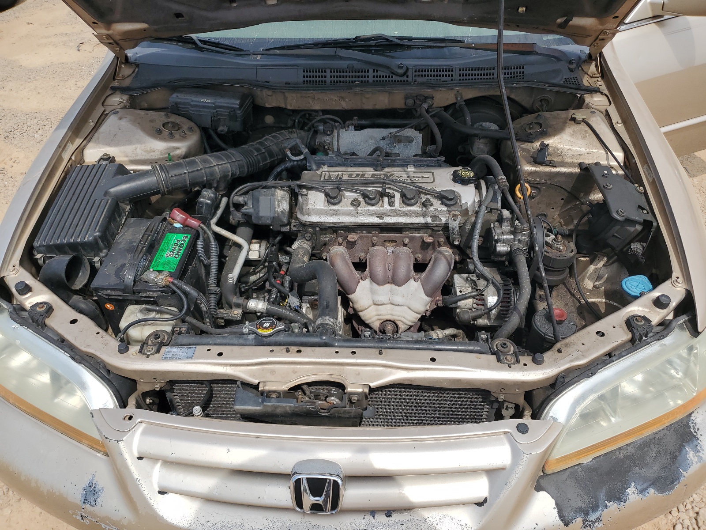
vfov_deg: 53.1
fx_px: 530
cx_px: 353
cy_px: 265
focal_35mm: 26
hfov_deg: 67.3
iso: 50
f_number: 1.5
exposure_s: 1/3333
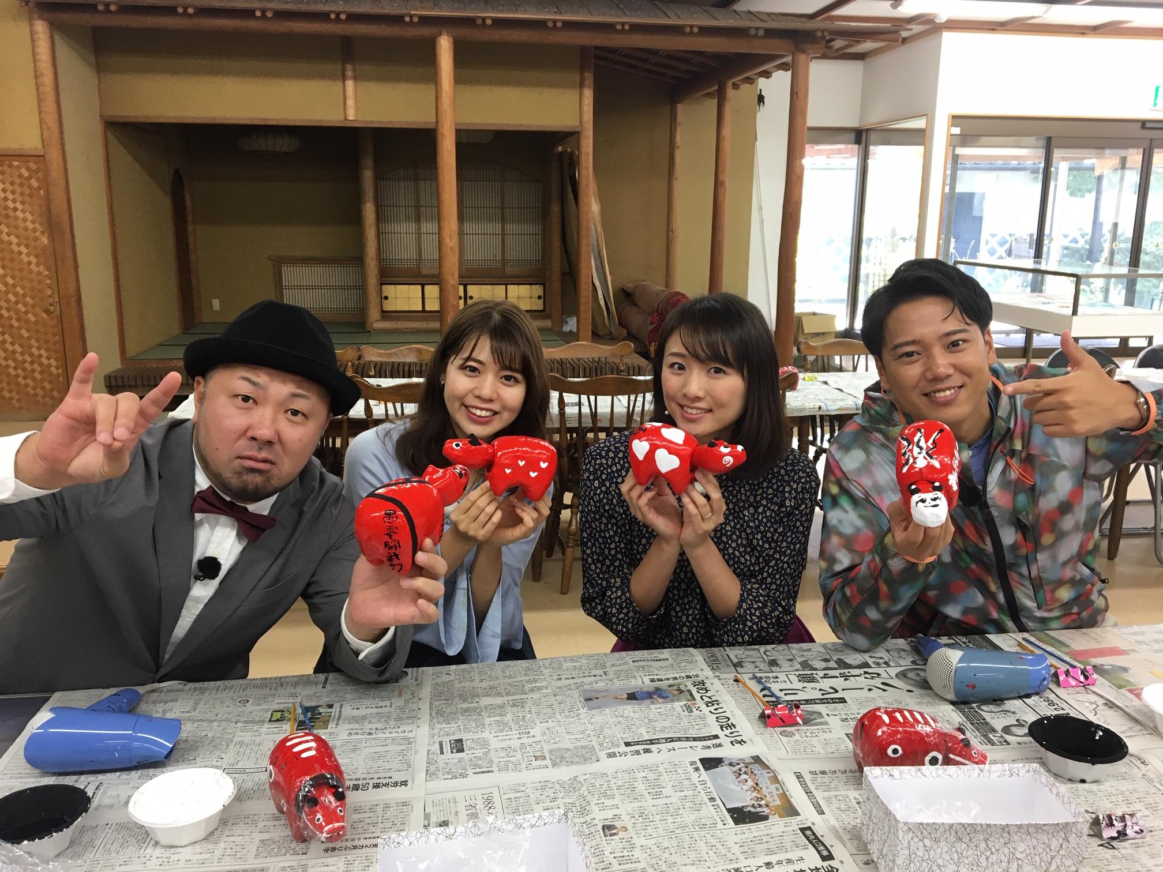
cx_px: 582
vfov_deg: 48.2
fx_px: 974
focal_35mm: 29
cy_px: 436
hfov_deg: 61.7
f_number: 2.2
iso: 40
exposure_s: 1/30
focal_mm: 4.2
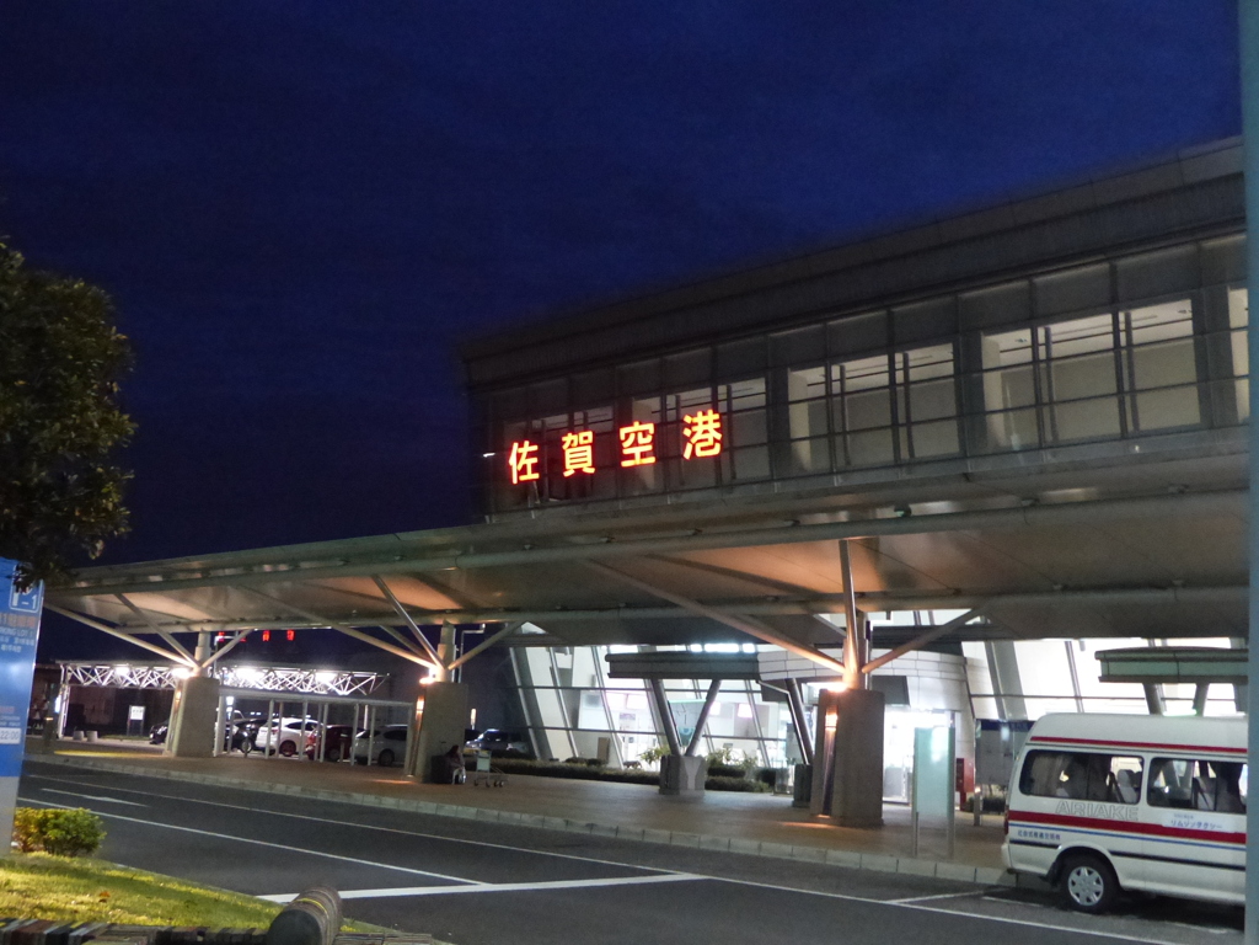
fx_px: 1418
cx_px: 630
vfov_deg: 36.8
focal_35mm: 39
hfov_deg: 47.9
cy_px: 472
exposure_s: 1/4
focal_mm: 7
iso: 1250
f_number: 2.8
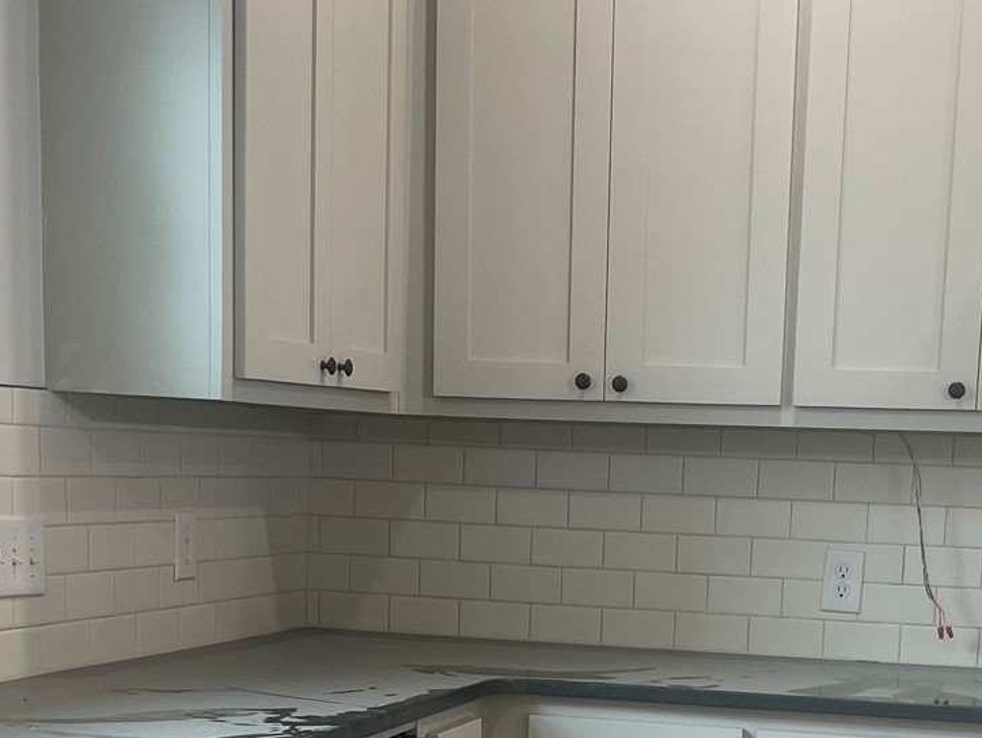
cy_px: 805
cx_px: 660
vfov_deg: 20.4
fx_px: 1958
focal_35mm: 69
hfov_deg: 28.0
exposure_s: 1/60
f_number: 1.6
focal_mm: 4.2
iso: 64
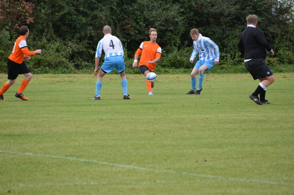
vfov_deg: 4.6
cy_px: 98
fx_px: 2444
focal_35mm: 300
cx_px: 147
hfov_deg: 6.9
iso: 100
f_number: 6.3
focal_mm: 200
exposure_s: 1/125
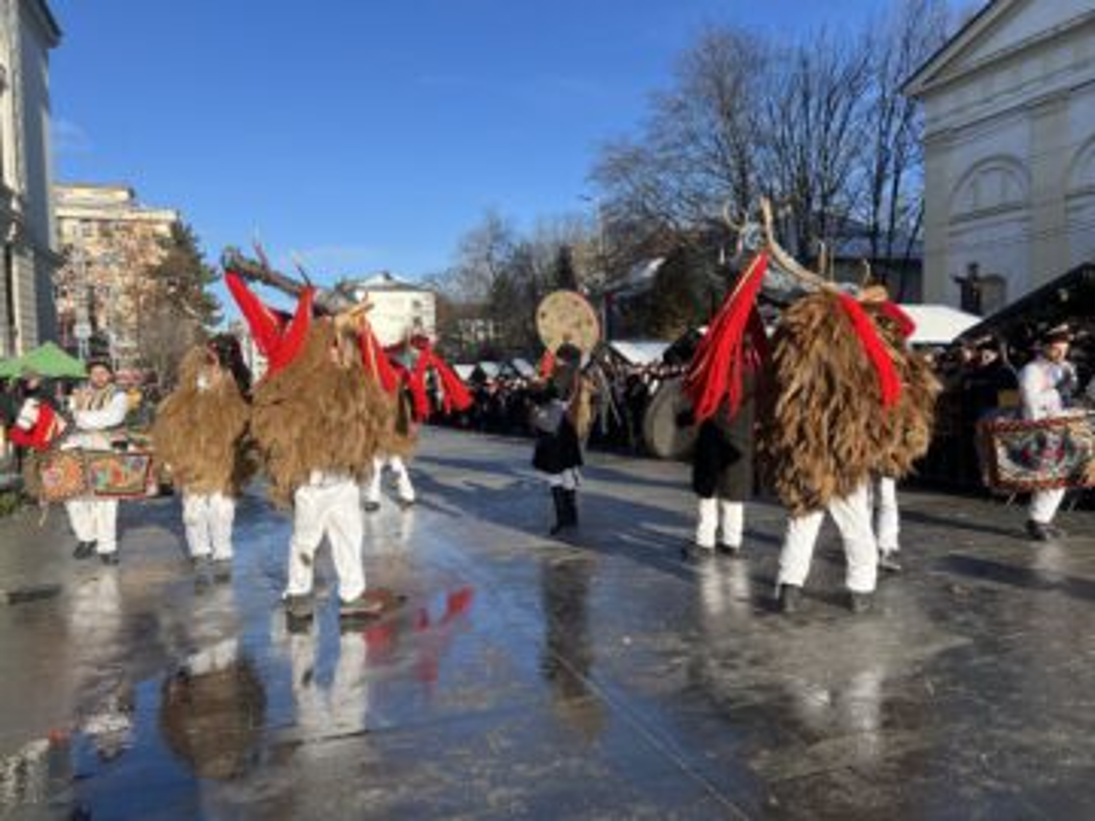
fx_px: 822
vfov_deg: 53.1
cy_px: 410
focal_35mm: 26
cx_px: 548
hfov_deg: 67.3
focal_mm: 5.7
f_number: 1.5
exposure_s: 1/3571
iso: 50
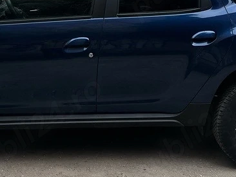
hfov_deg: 27.2
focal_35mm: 71
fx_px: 484
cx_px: 75
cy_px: -30
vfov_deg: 19.6
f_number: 1.5
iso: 50
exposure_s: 1/552
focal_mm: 5.7
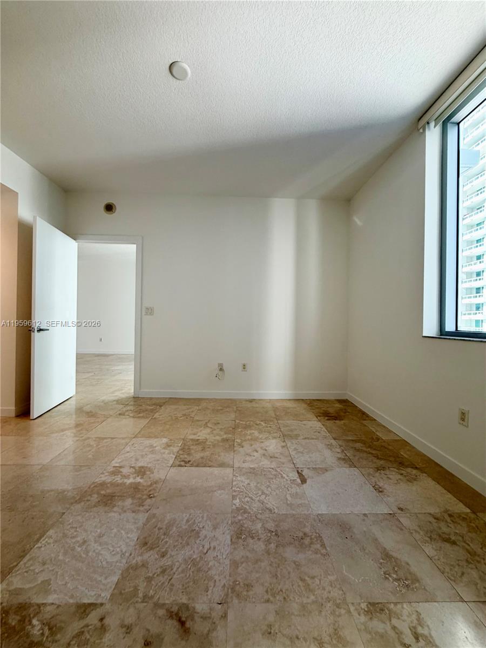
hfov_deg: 85.7
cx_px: 243
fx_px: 262
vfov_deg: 102.1
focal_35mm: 14
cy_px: 324
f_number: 2.2
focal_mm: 2.22
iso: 125
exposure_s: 1/120
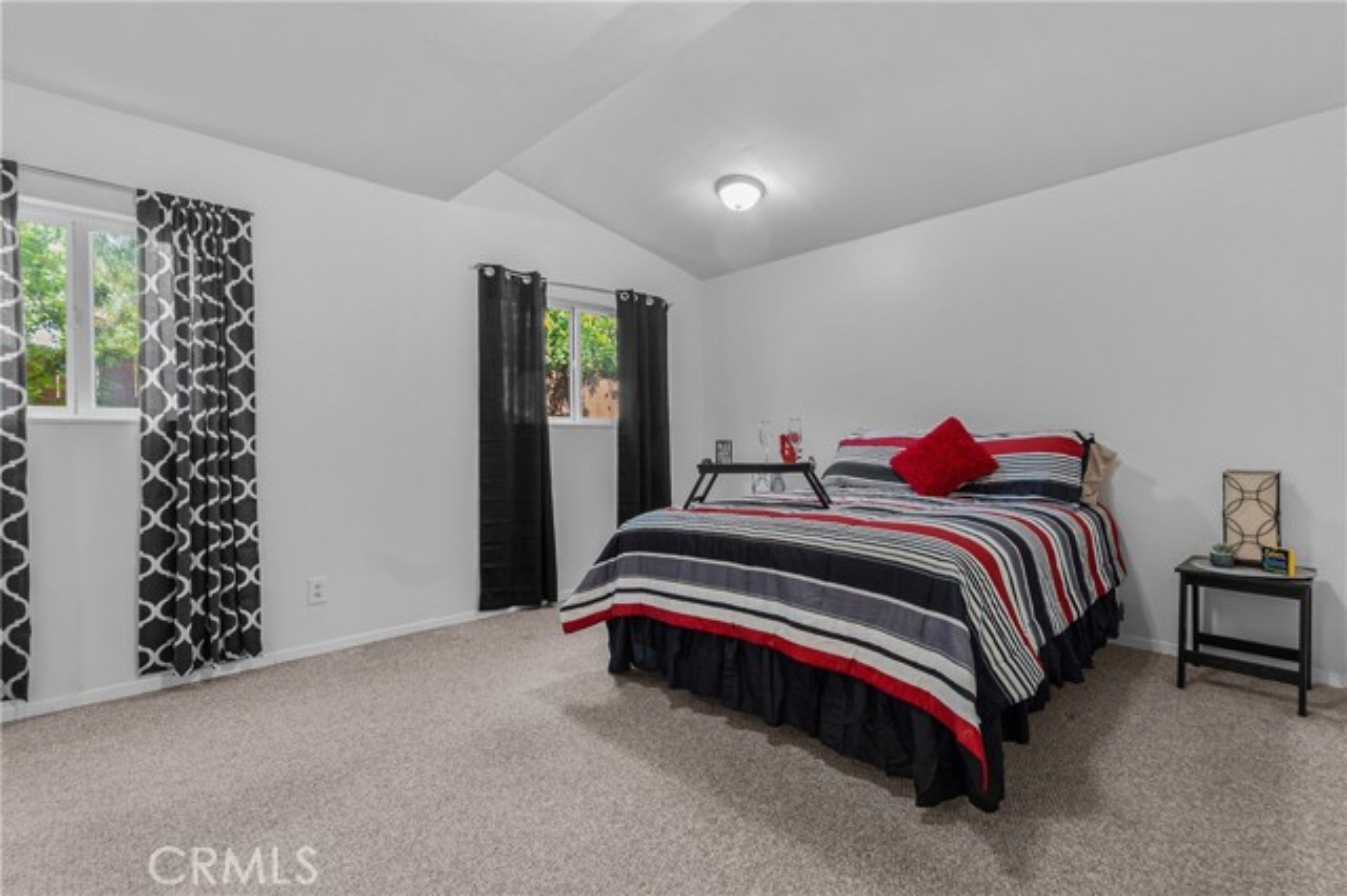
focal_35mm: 15
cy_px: 448
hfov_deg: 100.4
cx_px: 674
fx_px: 561
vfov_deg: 77.3
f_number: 8
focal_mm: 10
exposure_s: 1/1.67
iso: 400
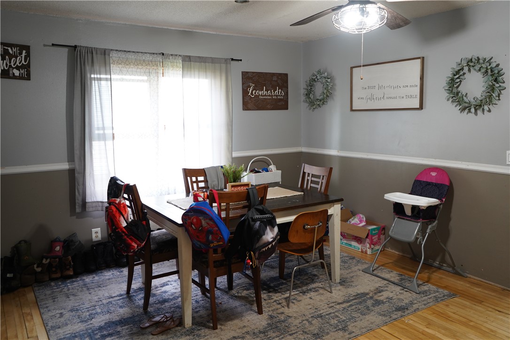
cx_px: 255
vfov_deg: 46.4
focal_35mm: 28
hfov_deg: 65.5
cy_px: 170
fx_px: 397
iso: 1000
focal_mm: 28
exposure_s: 1/25
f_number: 3.5
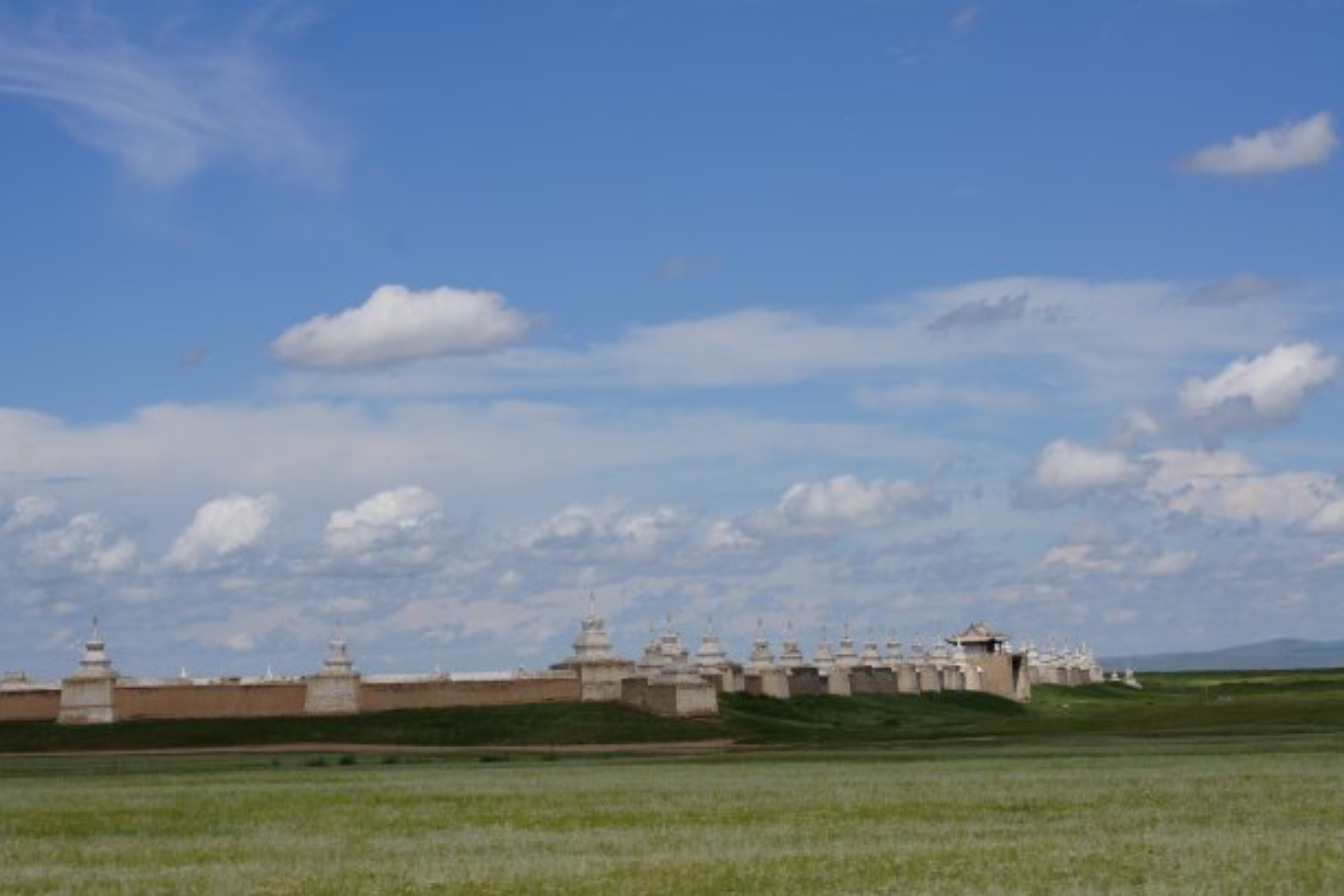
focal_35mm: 82
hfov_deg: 24.6
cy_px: 448
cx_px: 672
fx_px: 3080
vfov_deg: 16.6
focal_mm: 55
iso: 200
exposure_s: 1/640
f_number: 13
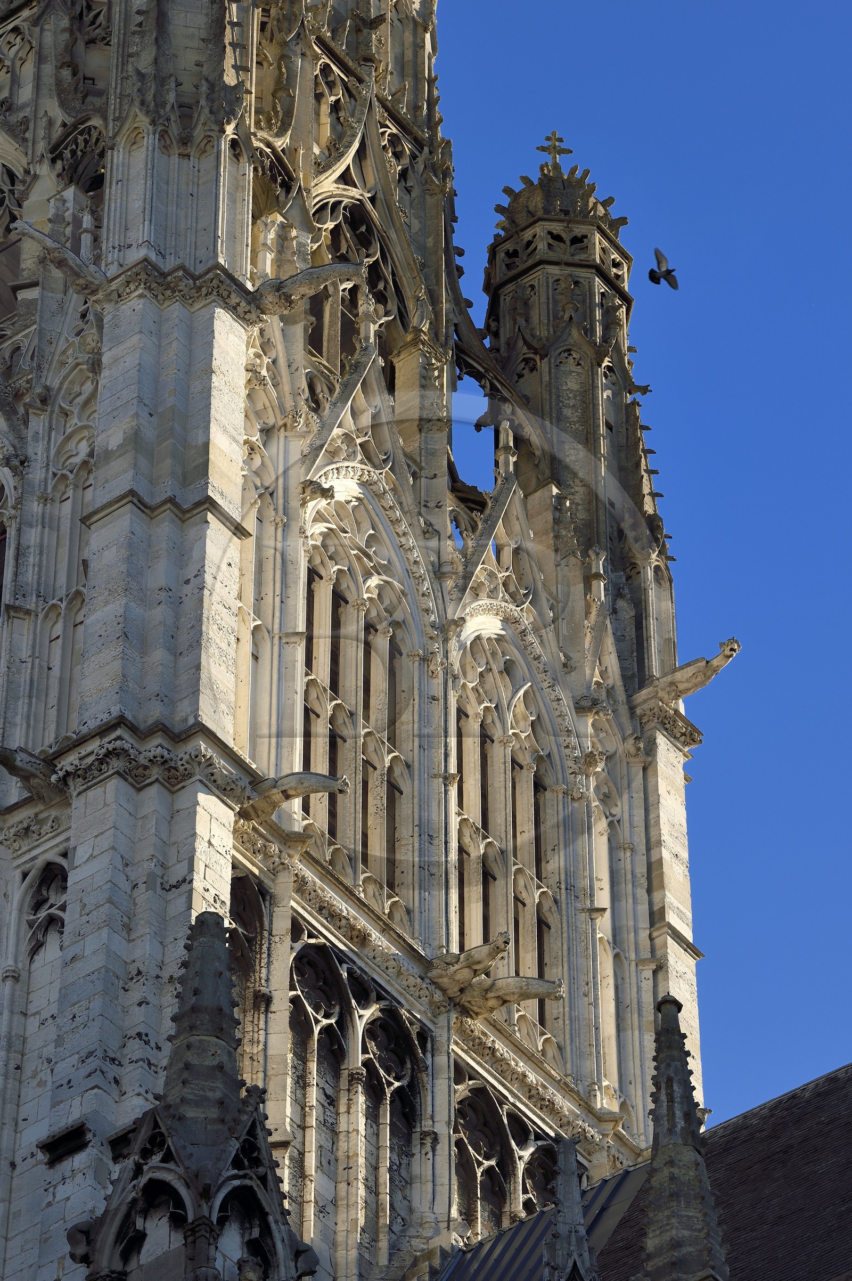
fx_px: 4977
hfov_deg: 9.8
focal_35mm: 140
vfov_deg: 14.7
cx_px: 426
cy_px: 640
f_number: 10
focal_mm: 140
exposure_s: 1/250
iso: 200
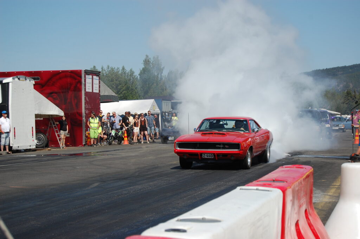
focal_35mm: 82
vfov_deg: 16.5
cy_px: 120
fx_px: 824
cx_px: 180
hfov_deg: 24.6
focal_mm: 55
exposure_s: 1/1250
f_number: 5.6
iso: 200
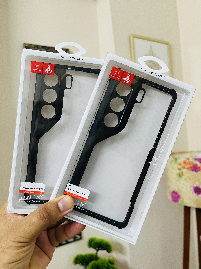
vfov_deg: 67.3
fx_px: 201
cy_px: 134
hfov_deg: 53.1
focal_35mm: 26
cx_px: 100
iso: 80
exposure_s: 1/50
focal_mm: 5.1
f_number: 1.6
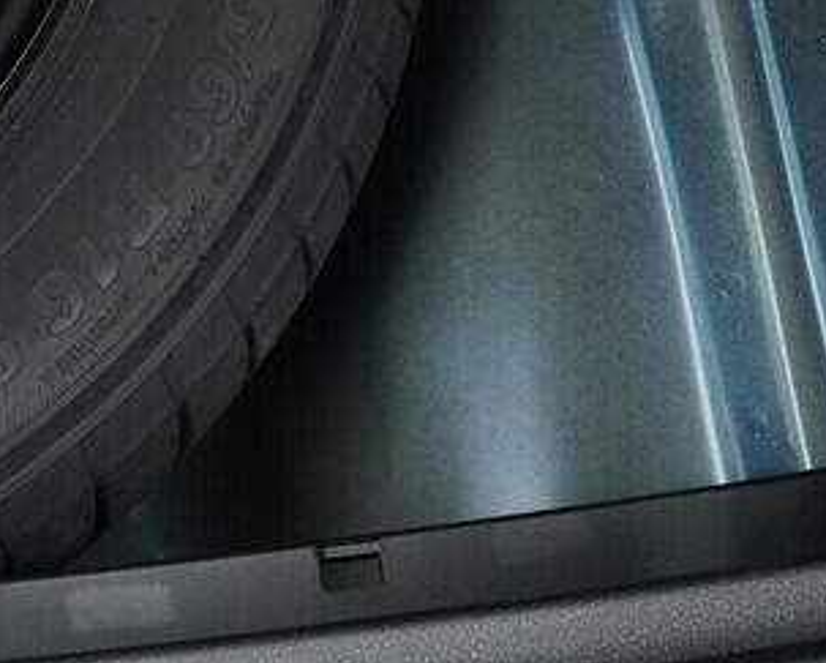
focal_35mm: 114
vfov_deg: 13.0
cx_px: -556
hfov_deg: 15.1
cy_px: -258
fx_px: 2790
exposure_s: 1/160
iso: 3200
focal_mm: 24
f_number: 5.6
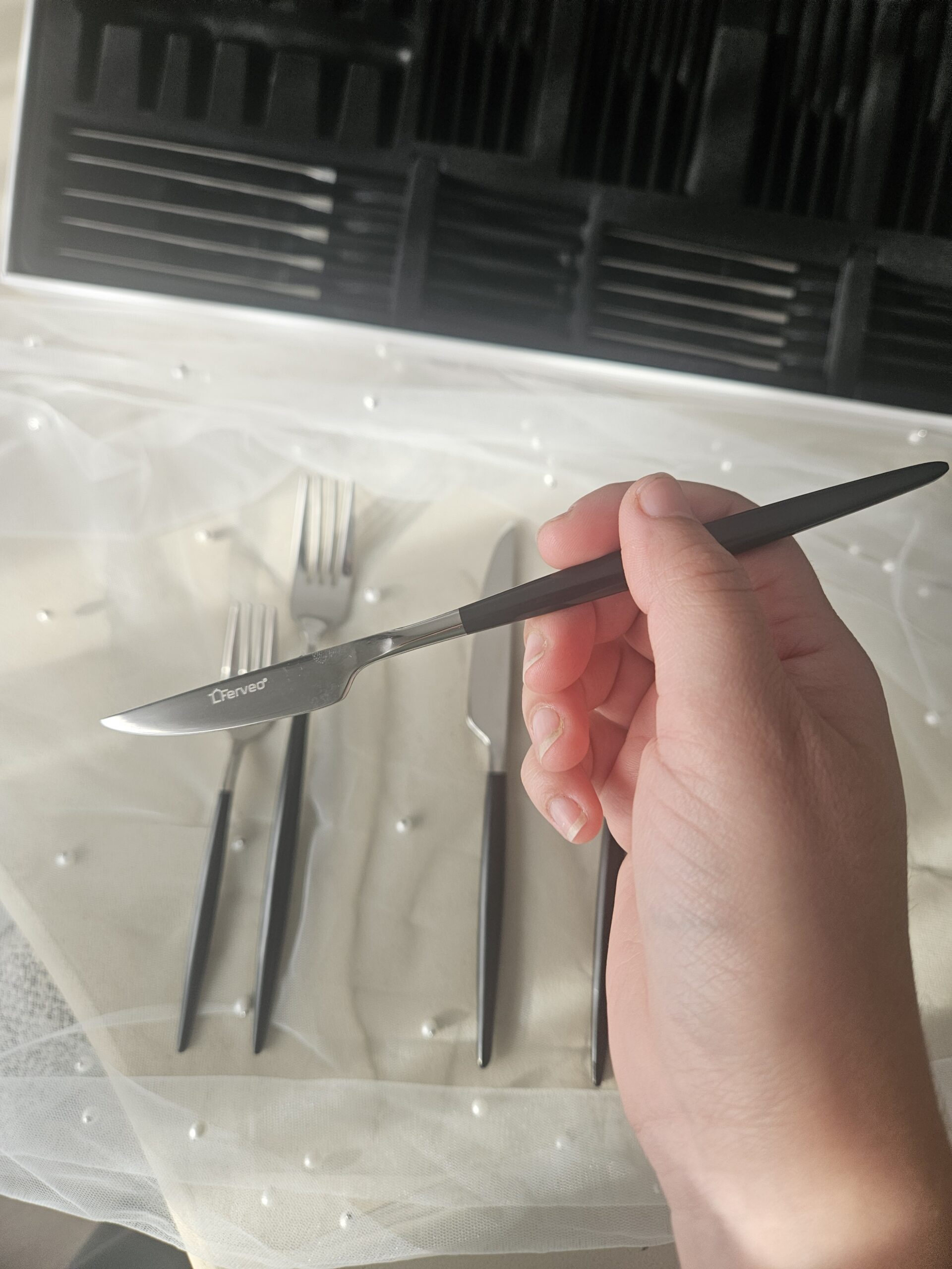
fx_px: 843
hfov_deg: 58.9
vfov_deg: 73.9
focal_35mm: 23
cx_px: 476
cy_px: 634
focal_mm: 5.4
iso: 50
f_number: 1.8
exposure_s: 1/120
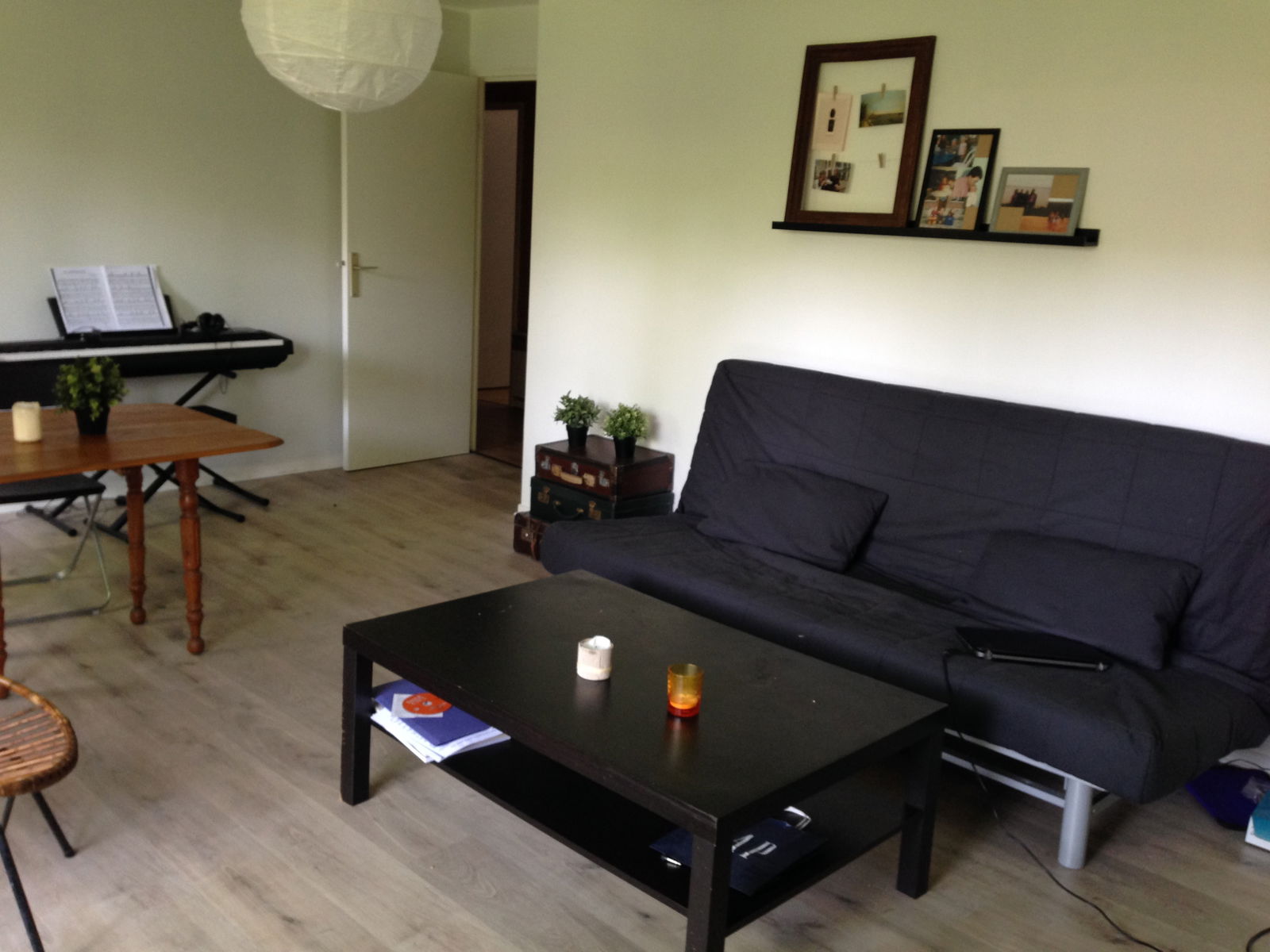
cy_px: 476
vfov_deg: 42.9
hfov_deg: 55.4
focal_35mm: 33
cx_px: 635
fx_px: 1211
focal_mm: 4.12
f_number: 2.4
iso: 100
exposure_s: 1/20
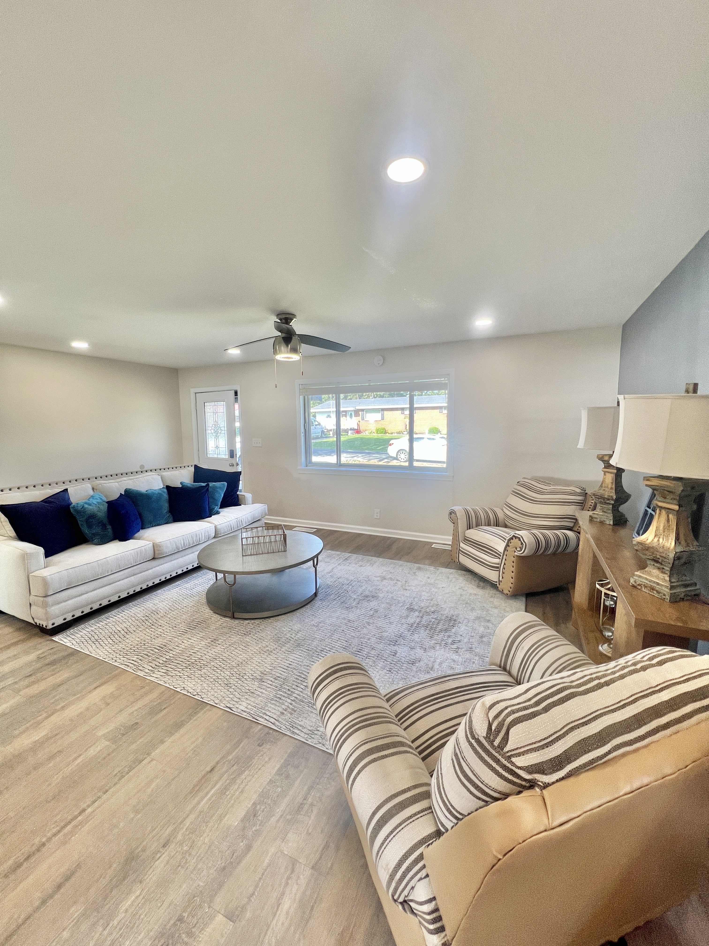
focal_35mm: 13
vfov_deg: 106.2
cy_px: 473
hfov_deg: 89.9
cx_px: 354
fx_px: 355
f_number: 1.8
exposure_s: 1/120
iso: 64
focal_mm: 1.57
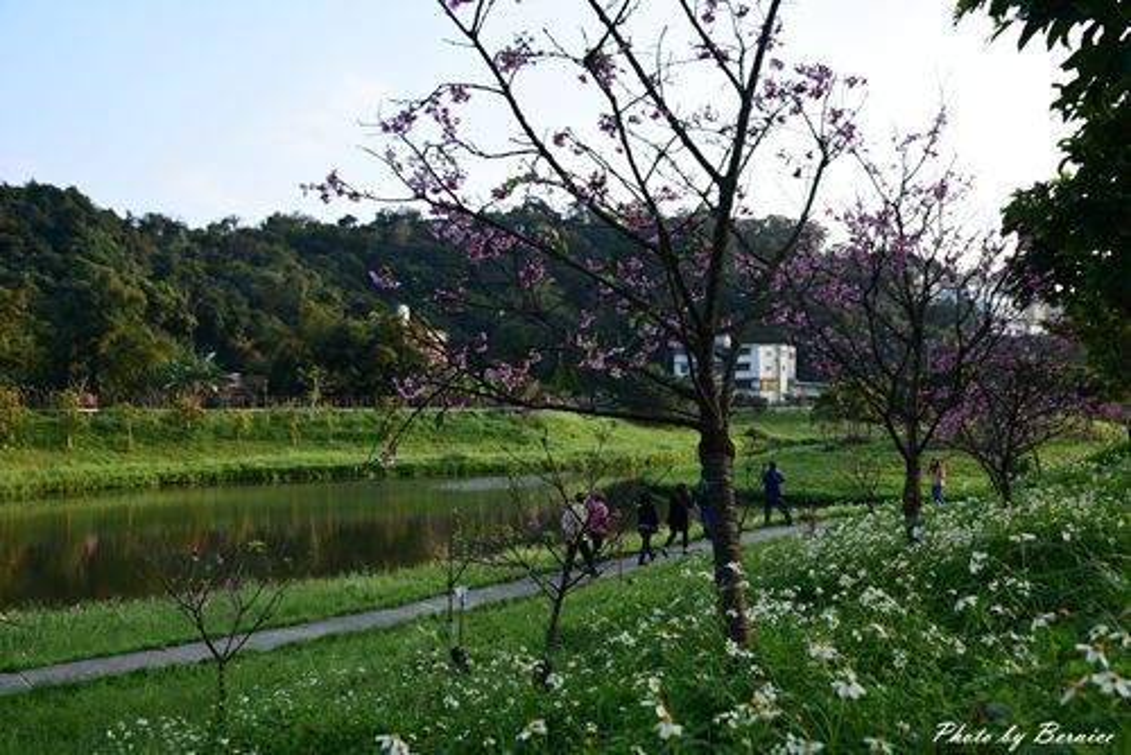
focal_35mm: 30
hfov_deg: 61.9
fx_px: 943
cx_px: 566
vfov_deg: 43.7
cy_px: 378
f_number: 5.6
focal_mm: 20
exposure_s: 1/125
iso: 100
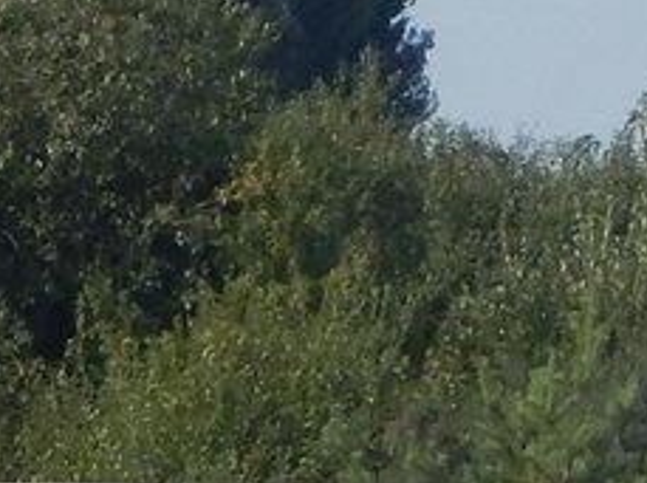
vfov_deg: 1.6
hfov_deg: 2.1
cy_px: 860
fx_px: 17822
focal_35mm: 955
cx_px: 1232
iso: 125
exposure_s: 1/800
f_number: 5.3
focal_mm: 32.8
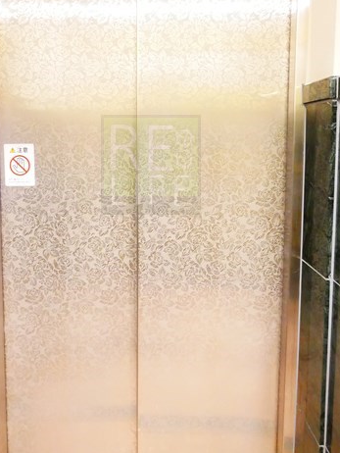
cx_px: 151
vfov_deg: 57.5
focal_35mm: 31
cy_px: 165
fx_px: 406
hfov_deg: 45.4
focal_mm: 7
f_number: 4
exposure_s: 1/30
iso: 3200
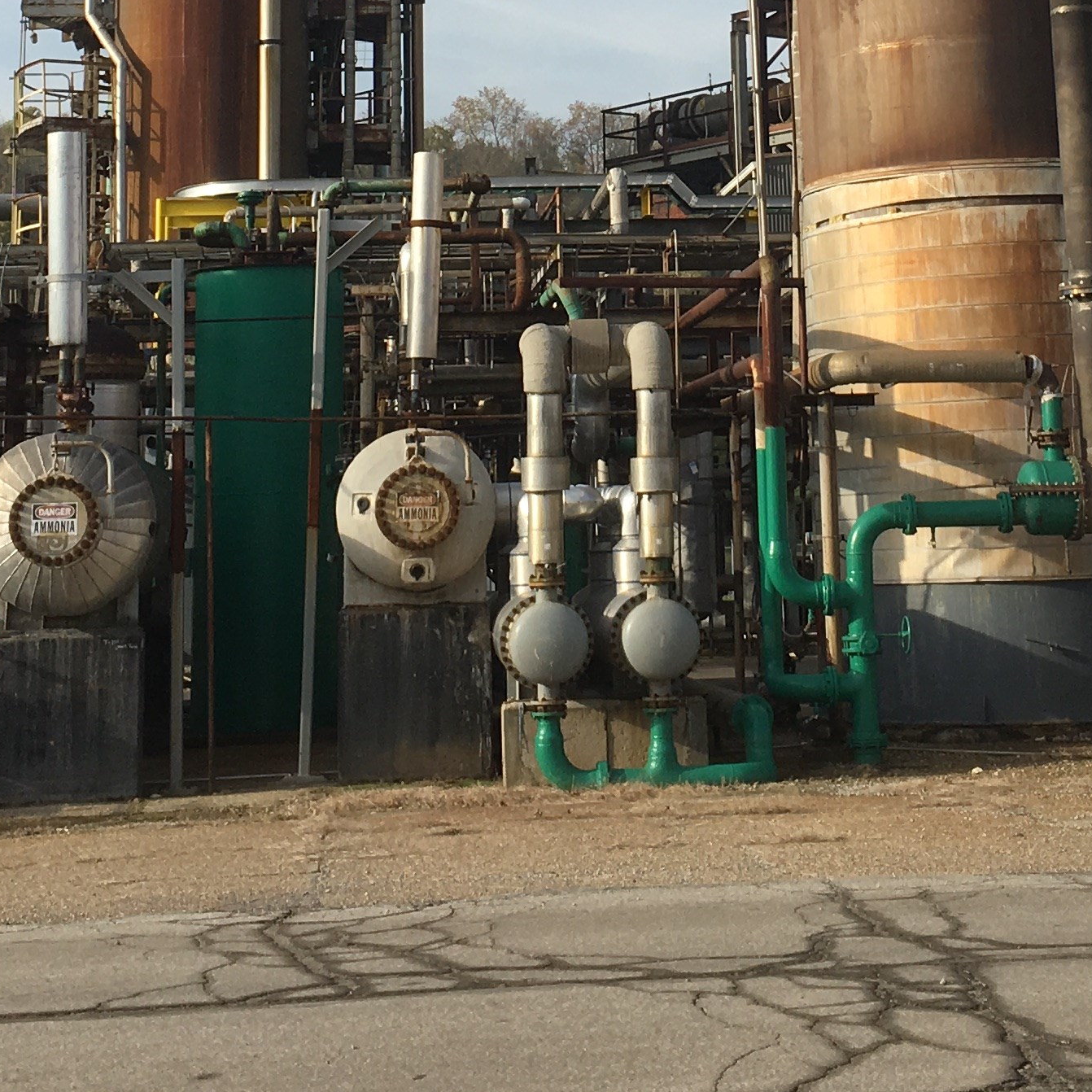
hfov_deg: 22.4
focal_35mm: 77
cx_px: 710
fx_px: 2748
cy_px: -66
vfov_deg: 21.5
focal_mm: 4.15
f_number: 2.2
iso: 25
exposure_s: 1/1183
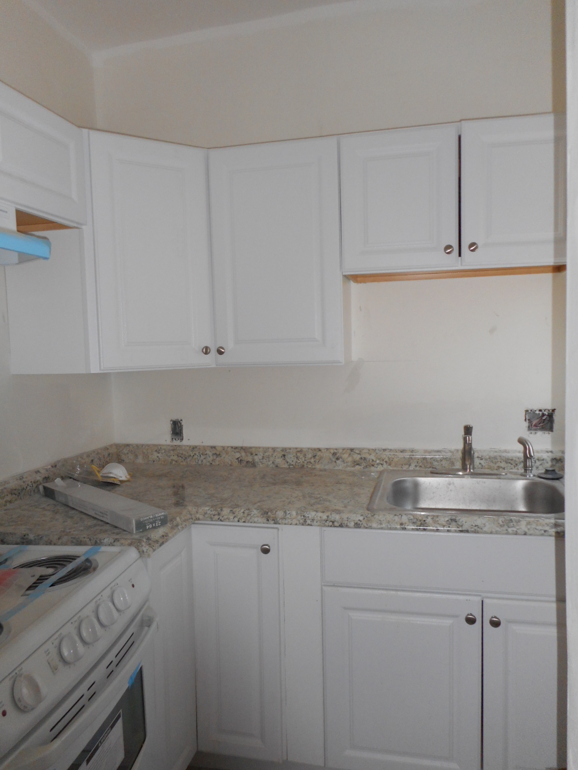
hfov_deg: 54.9
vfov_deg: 69.4
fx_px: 557
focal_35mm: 25
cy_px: 385
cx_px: 289
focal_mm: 4.5
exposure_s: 1/25
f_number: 3.7
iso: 200
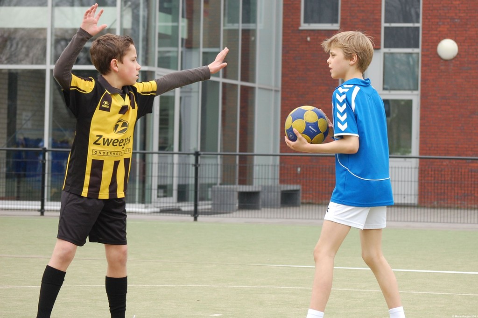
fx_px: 1353
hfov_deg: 20.0
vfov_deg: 13.4
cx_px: 239
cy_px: 159
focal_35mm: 102
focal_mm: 68
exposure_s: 1/500
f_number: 5.6
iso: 400
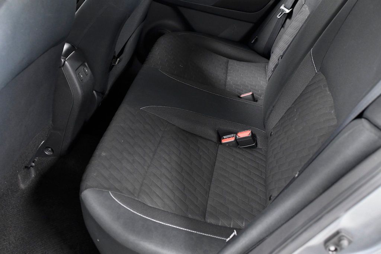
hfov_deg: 53.1
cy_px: 127
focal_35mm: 36
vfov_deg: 36.9
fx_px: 381
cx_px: 190
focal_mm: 24
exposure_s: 1/80
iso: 2000
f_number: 3.5
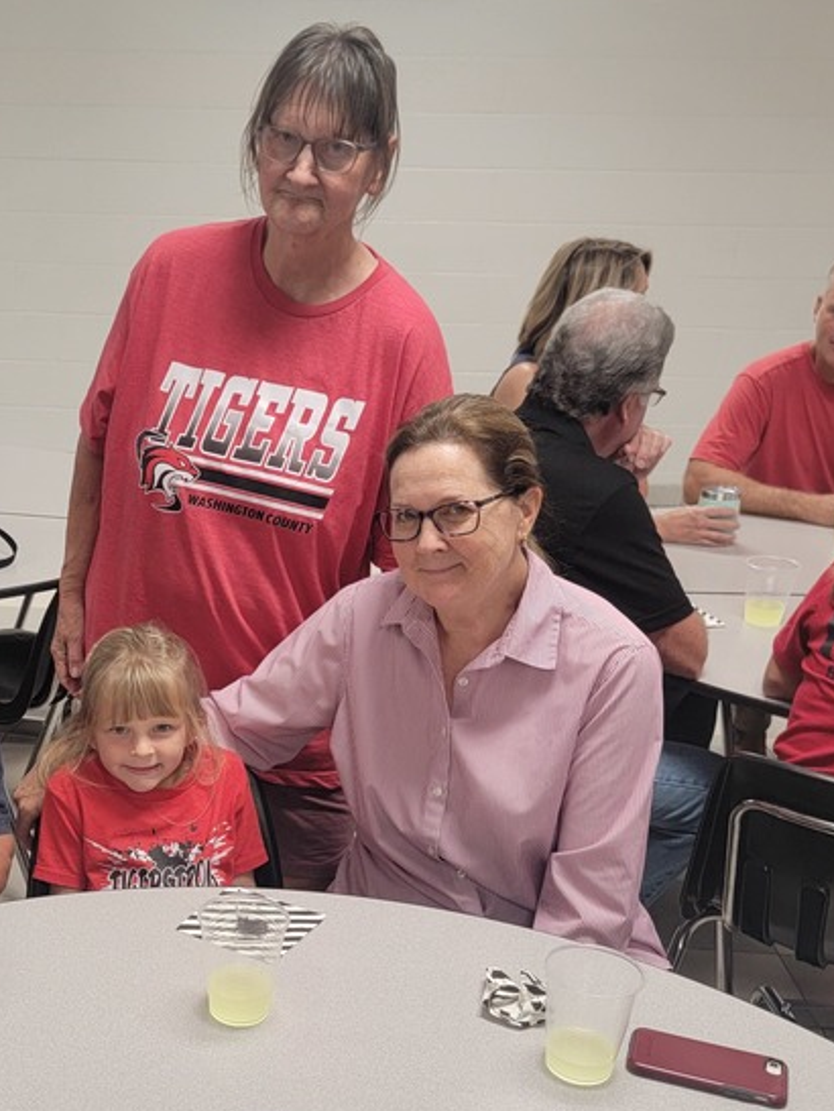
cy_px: 763
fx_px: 1444
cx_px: 193
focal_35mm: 45
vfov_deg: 41.4
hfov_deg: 31.5
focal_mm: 6.7
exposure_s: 1/120
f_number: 1.8
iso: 250
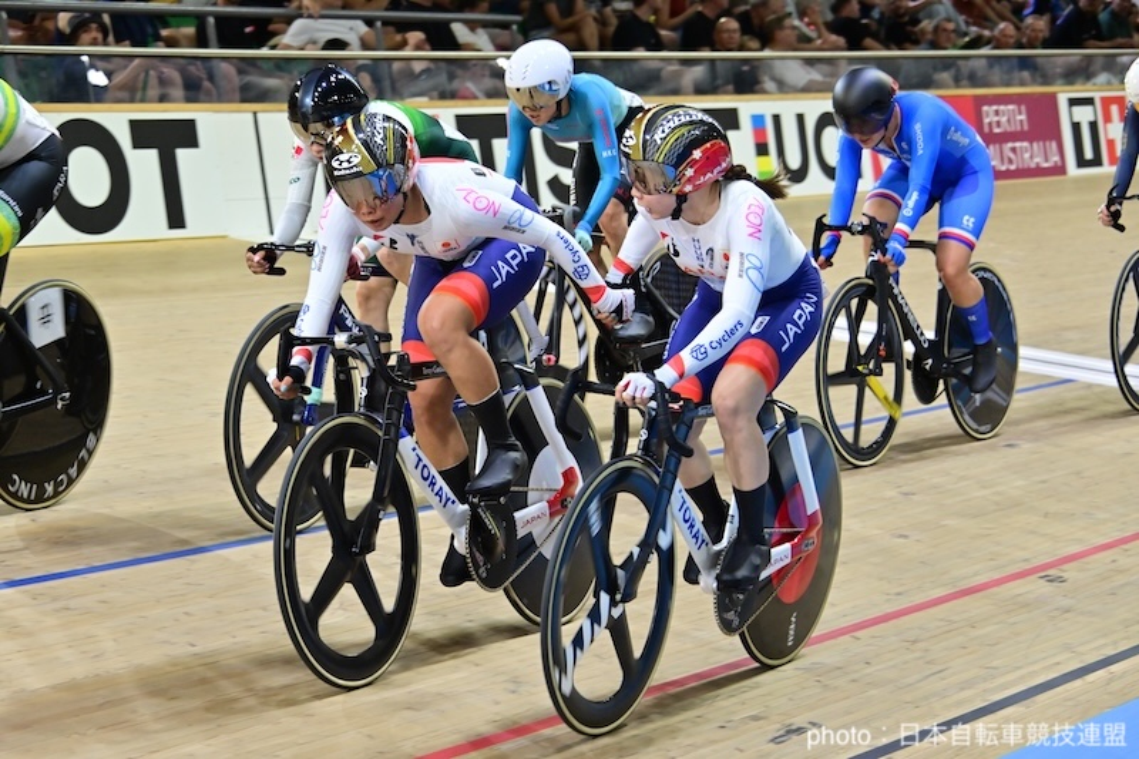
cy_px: 380
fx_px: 3321
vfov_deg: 13.0
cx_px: 570
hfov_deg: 19.5
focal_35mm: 105
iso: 4000
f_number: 6.3
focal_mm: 105
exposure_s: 1/500
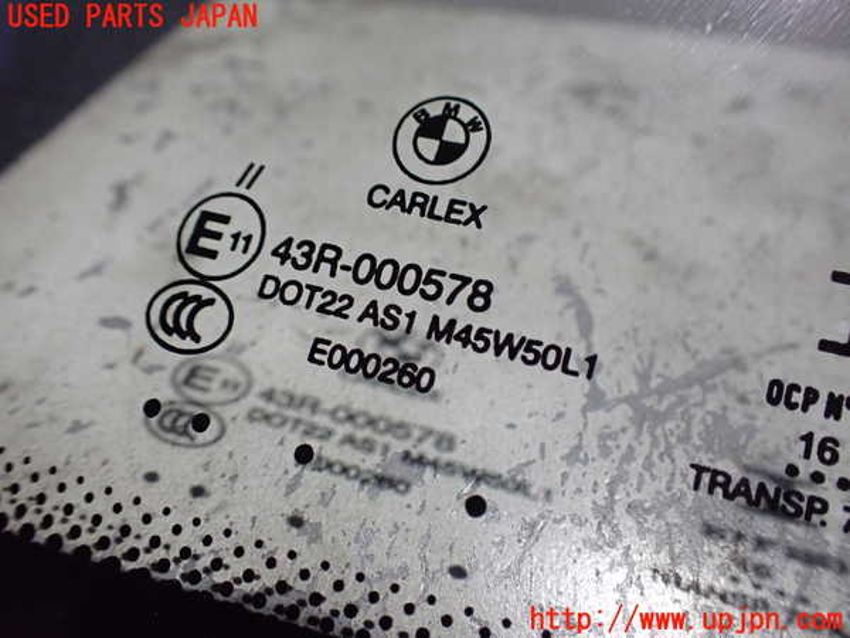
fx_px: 737
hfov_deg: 60.0
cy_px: 319
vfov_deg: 46.8
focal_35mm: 30
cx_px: 425
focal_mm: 5.4
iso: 800
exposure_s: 1/125
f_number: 2.3
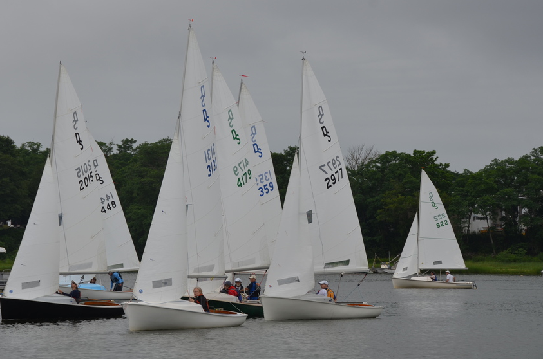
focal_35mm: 137
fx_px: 2056
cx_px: 233
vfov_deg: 10.0
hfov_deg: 15.0
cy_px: 145
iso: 100
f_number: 8
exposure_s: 1/250
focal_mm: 75
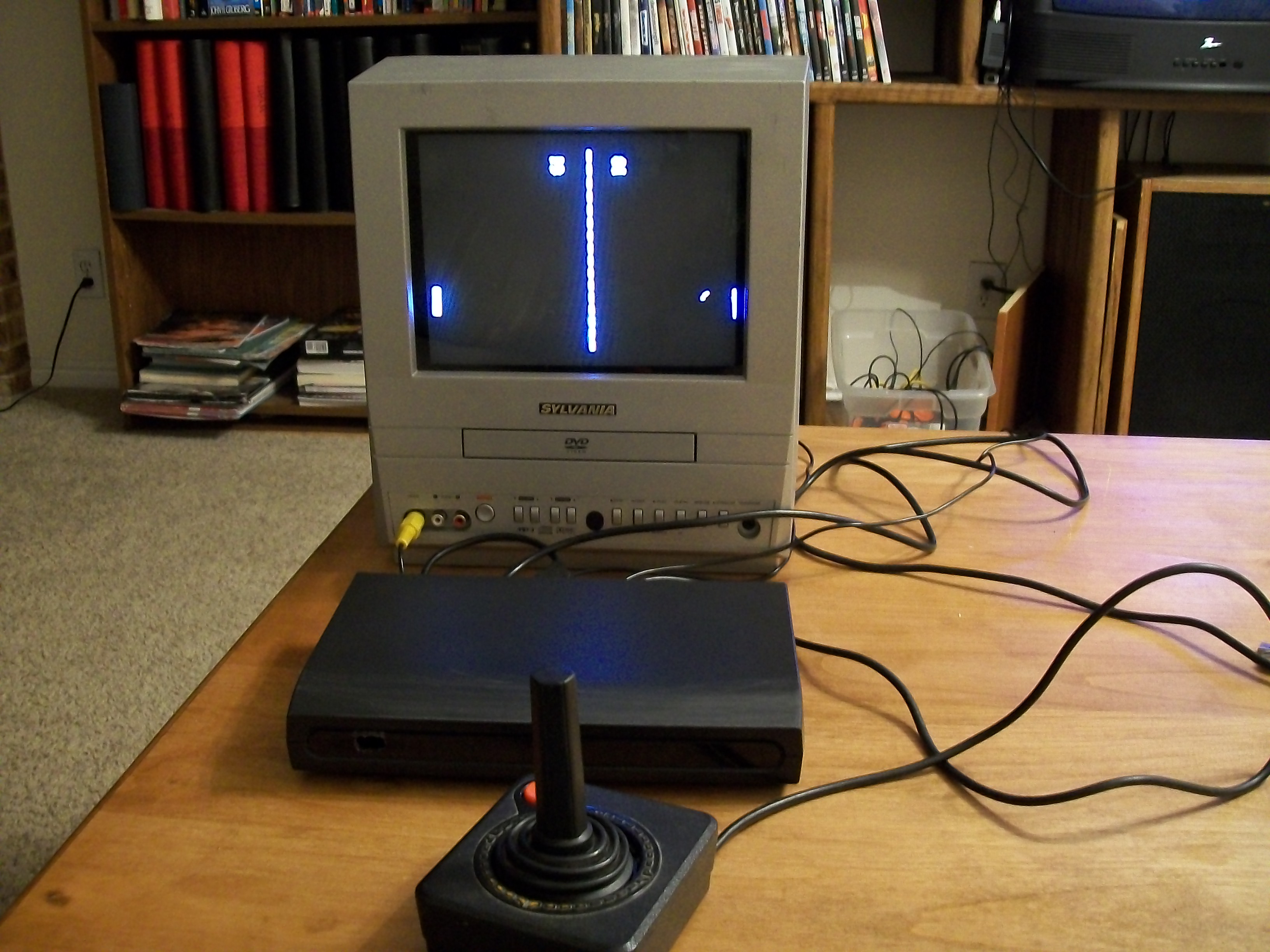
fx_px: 1321
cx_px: 635
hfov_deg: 51.4
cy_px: 476
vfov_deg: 39.7
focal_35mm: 36
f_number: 2.7
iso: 240
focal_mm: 6
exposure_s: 1/8
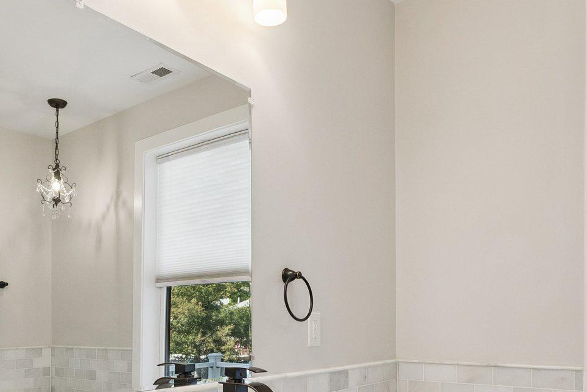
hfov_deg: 55.7
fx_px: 554
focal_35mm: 34
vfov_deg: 37.1
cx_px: 273
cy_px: 331
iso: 800
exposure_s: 1/125
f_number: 5
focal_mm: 16
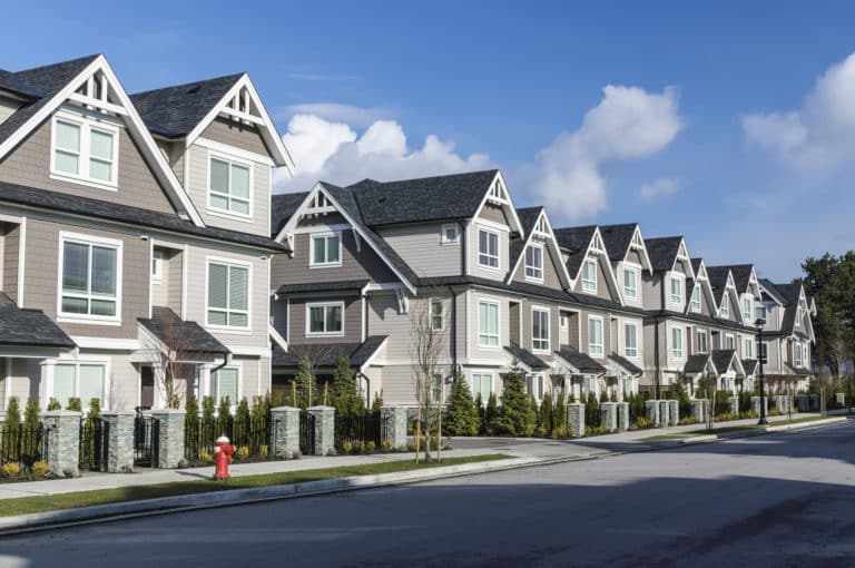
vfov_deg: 29.8
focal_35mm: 45
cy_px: 284
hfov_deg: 43.7
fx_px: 1067
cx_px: 428
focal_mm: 30
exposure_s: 1/320
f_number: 7.1
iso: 200
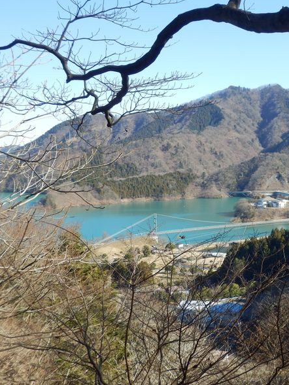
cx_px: 250
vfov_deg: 33.8
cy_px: 190
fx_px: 634
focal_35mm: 57
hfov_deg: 25.0
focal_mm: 7.4
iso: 80
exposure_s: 1/320
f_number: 4
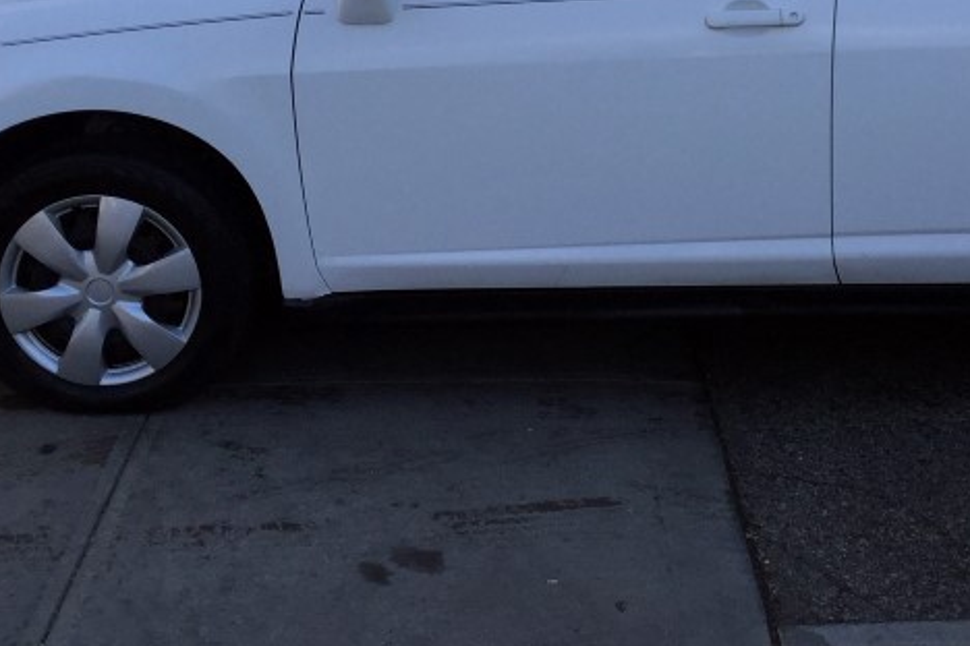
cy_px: 17
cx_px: 680
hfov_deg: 30.2
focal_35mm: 66
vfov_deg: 20.0
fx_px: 1778
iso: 32
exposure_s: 1/807
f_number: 2.2
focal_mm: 4.15
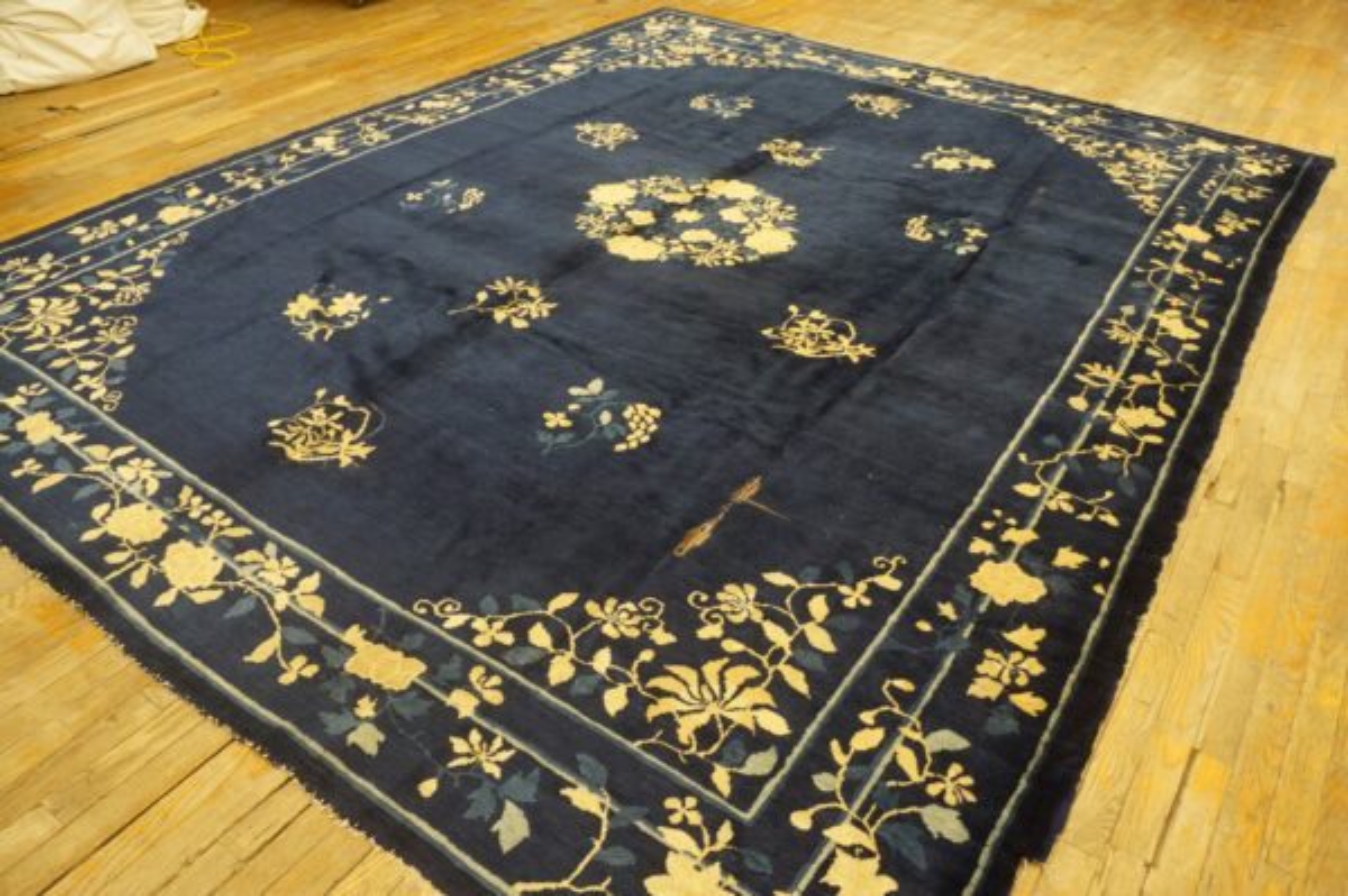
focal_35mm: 27
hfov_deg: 67.4
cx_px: 674
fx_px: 1010
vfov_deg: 47.9
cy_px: 448
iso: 1250
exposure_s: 1/60
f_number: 4
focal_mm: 18
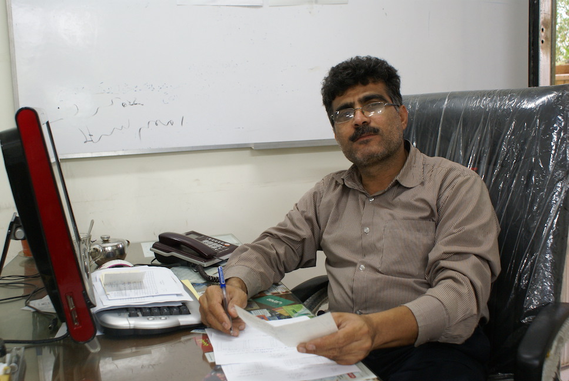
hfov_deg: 49.5
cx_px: 284
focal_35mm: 39
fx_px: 617
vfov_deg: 34.3
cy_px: 190
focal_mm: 26
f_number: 4.5
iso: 400
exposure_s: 1/20
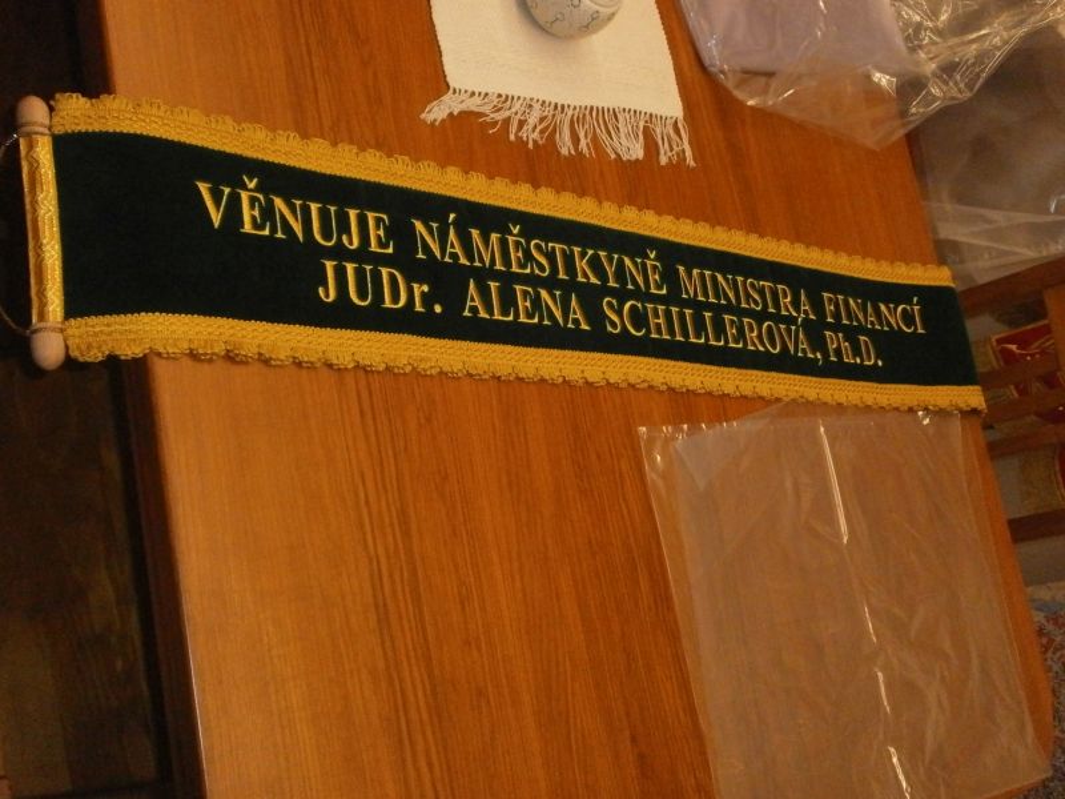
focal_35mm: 39
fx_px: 1200
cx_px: 532
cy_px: 400
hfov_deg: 47.9
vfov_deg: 36.8
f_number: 3.4
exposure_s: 1/160
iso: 800
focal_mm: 6.9
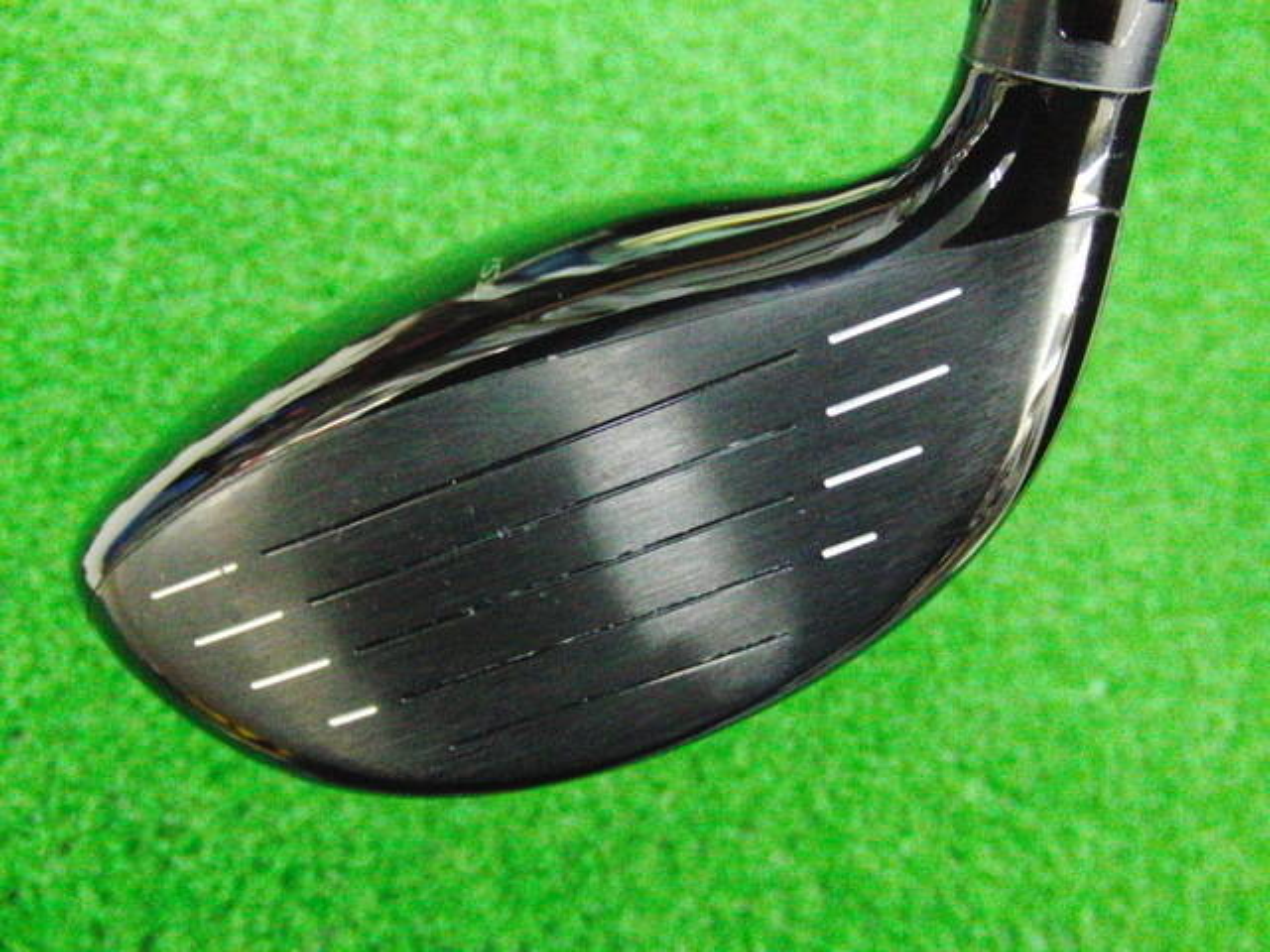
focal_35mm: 37
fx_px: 1357
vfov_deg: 38.7
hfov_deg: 50.1
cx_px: 635
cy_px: 476
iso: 3200
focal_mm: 6.42
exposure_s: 1/100
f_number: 3.6
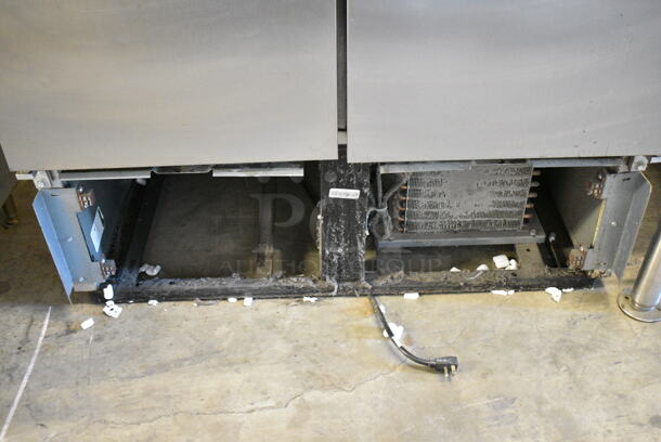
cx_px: 330
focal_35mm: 39
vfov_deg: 34.3
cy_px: 221
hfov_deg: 49.5
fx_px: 717
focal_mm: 26
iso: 6400
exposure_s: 1/60
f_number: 4
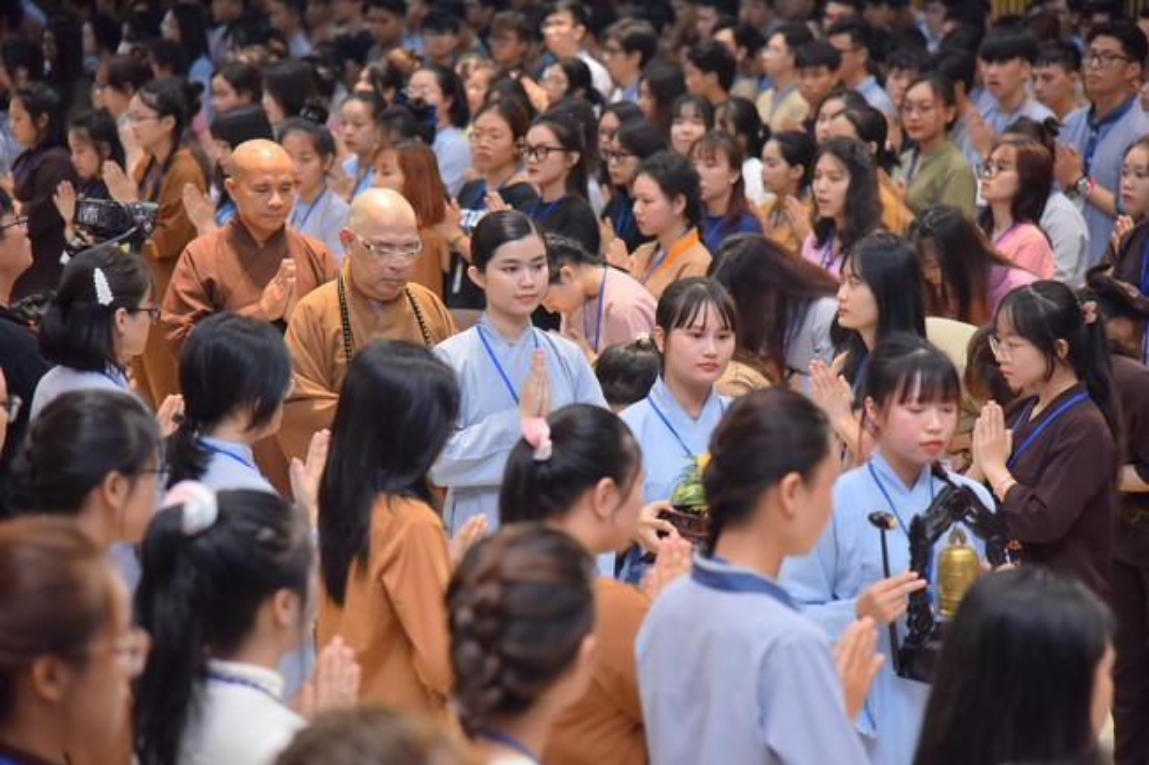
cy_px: 382
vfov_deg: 12.2
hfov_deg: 18.3
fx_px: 3574
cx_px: 574
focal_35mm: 112
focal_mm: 112
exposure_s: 1/125
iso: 1250
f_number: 4
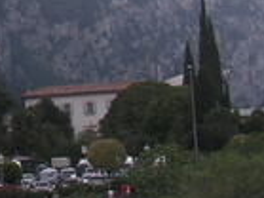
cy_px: -36
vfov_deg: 8.4
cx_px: -161
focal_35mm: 175
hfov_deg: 10.8
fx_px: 1333
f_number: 3.3
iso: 50
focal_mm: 6.3
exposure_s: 1/90
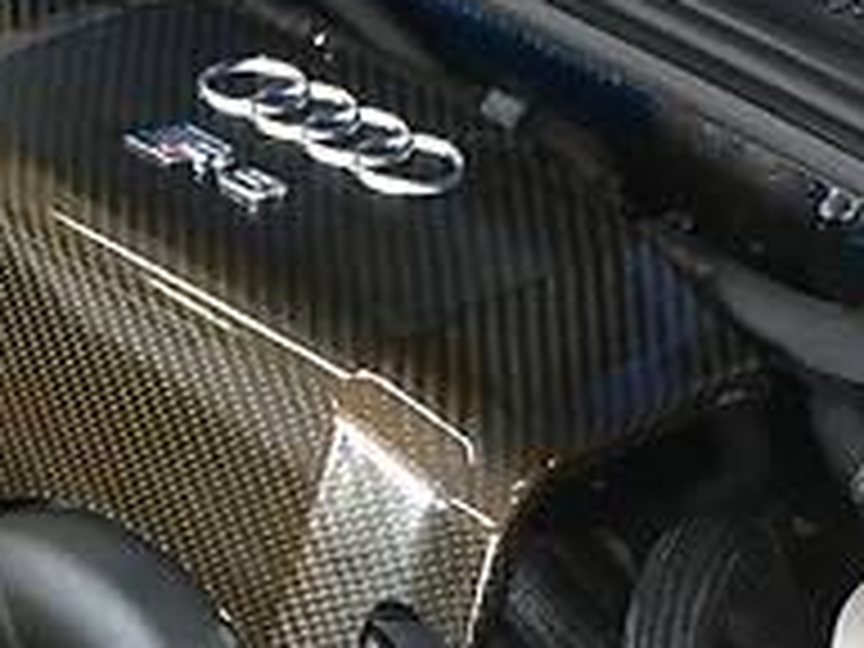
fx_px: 3020
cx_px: 50
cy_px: 932
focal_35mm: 121
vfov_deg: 11.8
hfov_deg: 16.0
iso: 100
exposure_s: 1/33
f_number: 2.2
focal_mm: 4.2
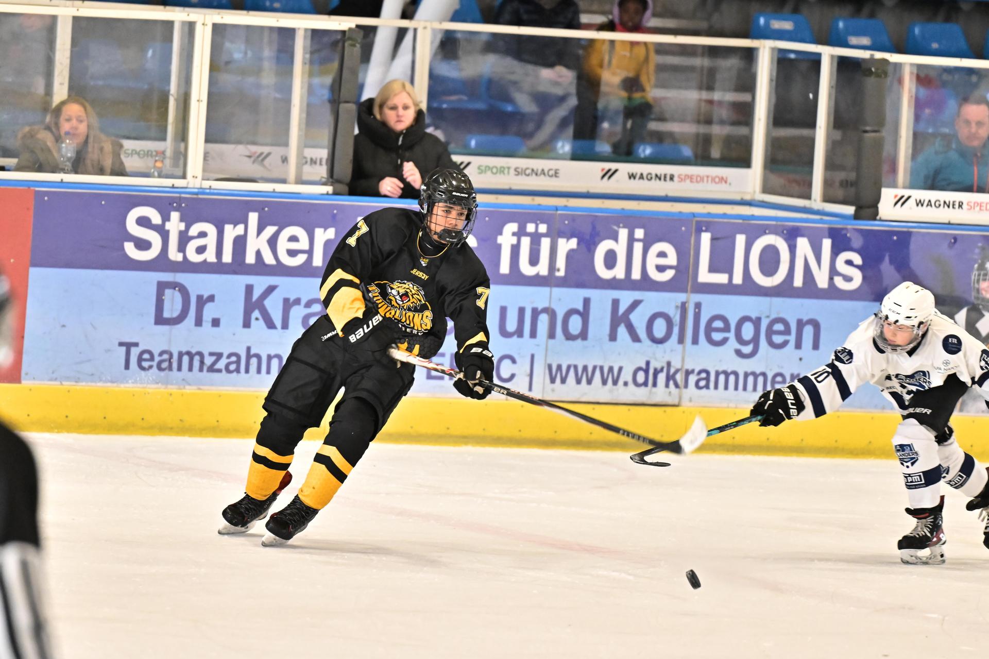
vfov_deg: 4.6
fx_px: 8239
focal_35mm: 300
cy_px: 330
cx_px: 494
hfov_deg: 6.9
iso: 3200
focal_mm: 200
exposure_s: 1/400
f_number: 2.8
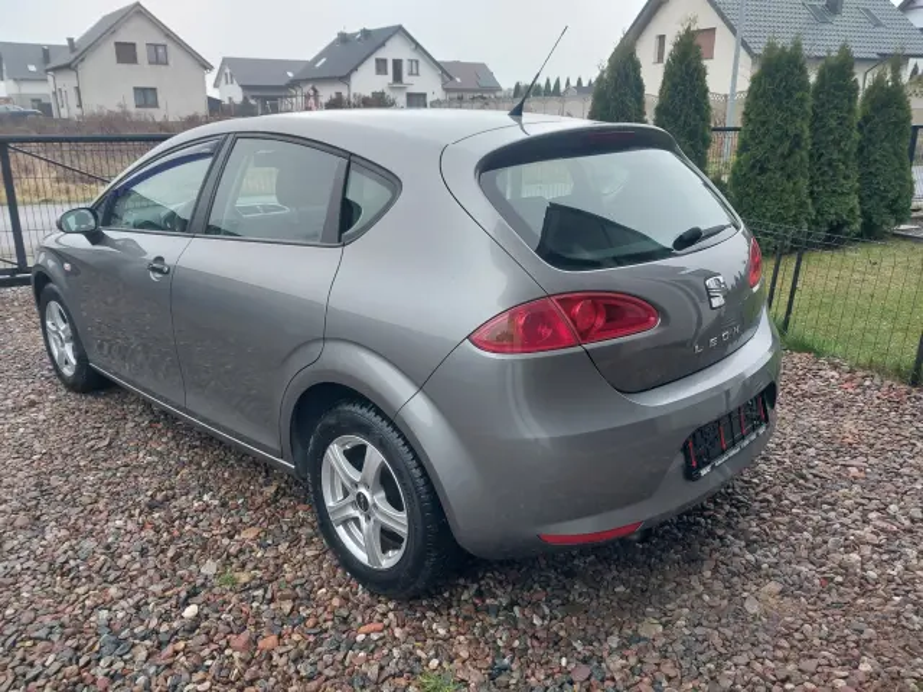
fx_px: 800
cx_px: 462
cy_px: 346
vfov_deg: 46.8
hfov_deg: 60.0
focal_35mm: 30
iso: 40
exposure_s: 1/50
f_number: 1.8
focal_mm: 4.6
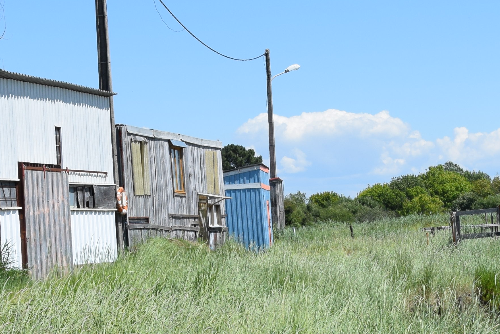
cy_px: 252
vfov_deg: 10.3
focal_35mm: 133
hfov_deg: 15.4
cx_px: 365
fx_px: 1847
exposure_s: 1/400
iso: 200
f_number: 10
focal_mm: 26
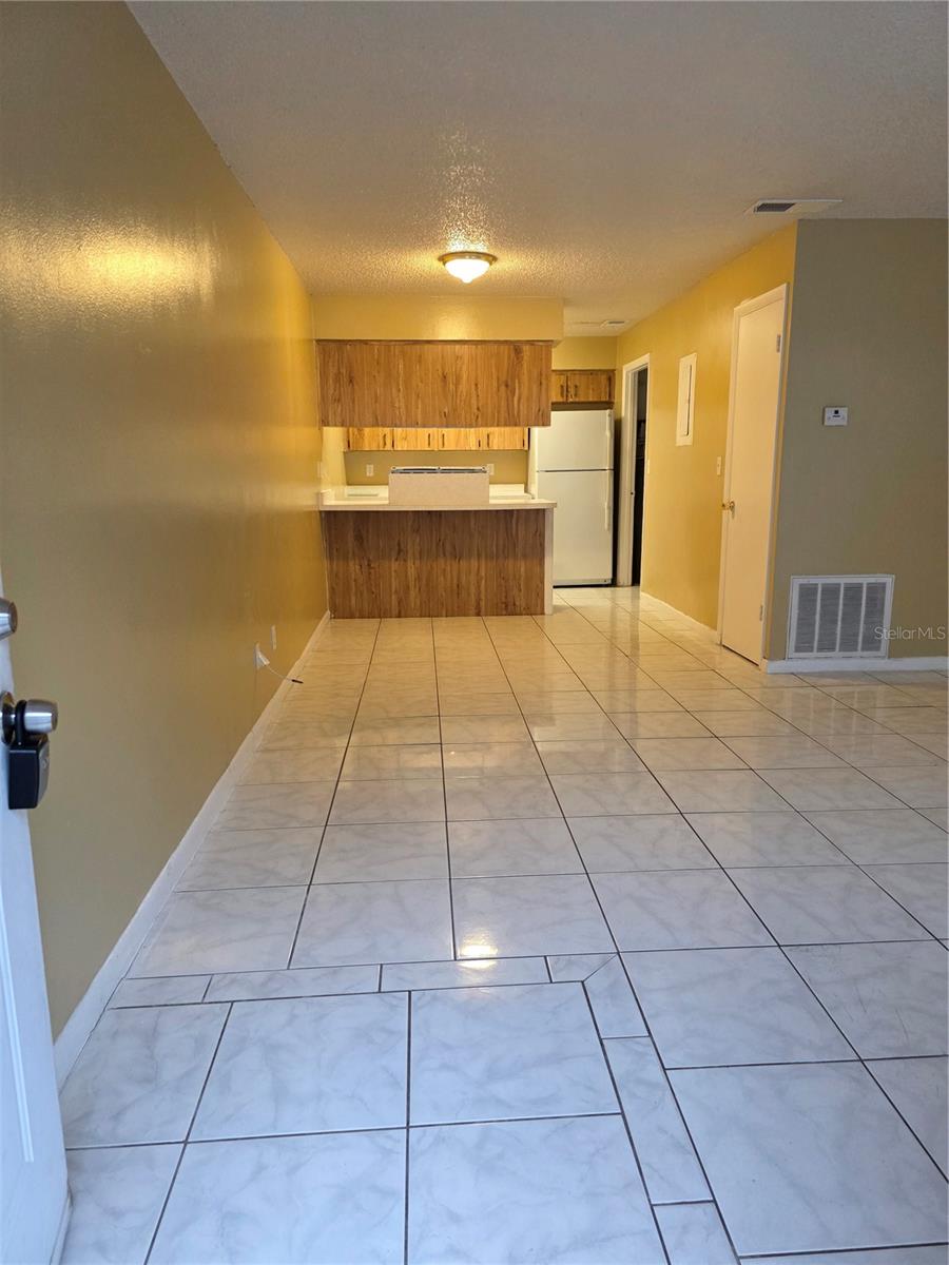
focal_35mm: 23
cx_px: 474
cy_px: 632
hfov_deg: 58.9
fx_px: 841
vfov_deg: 73.9
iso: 640
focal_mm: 6.3
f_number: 1.7
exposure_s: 1/120
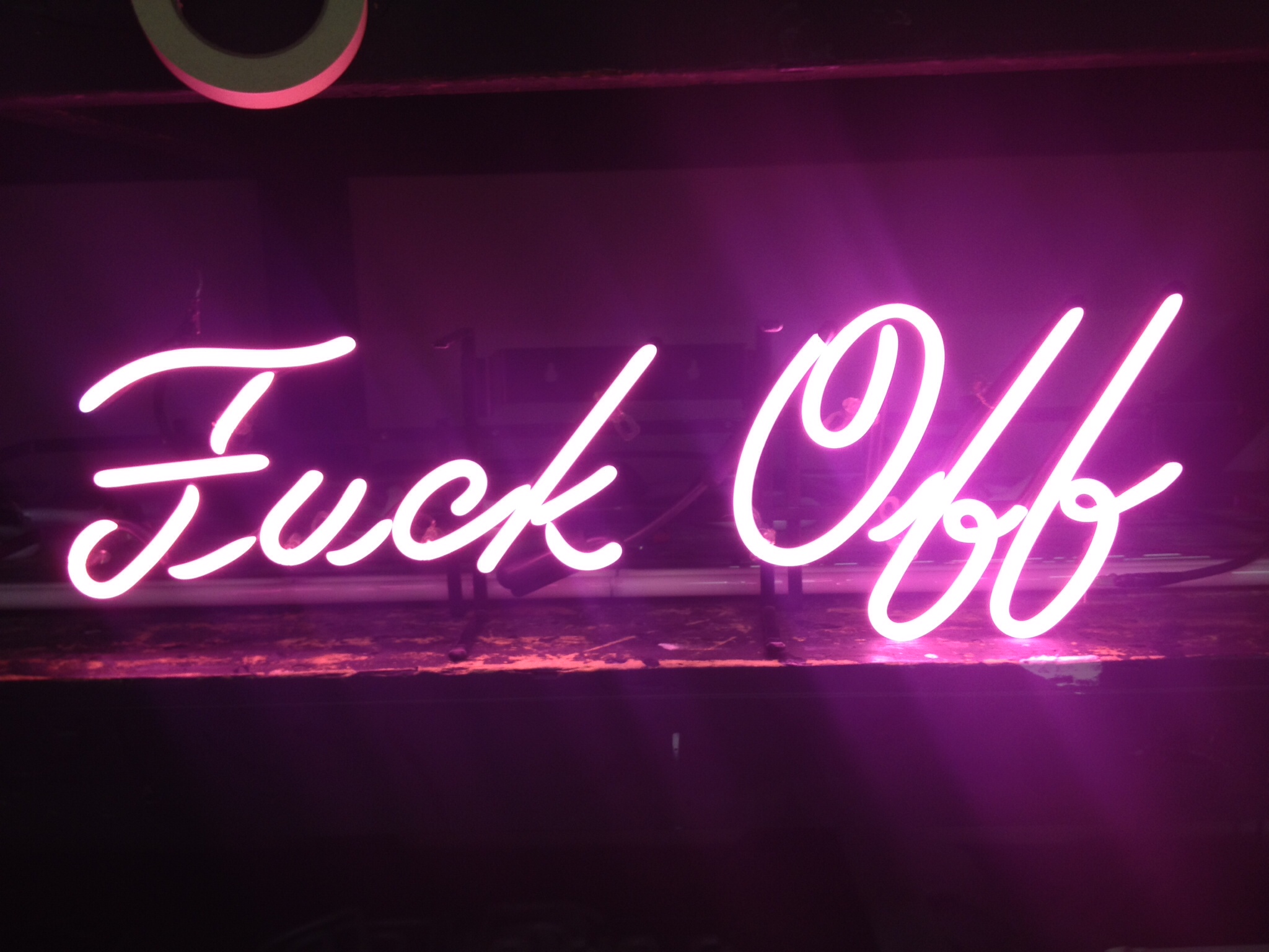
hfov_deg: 52.6
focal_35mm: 35
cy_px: 476
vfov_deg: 40.7
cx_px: 634
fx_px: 1283
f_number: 2.4
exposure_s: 1/24
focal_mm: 4.28
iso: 50
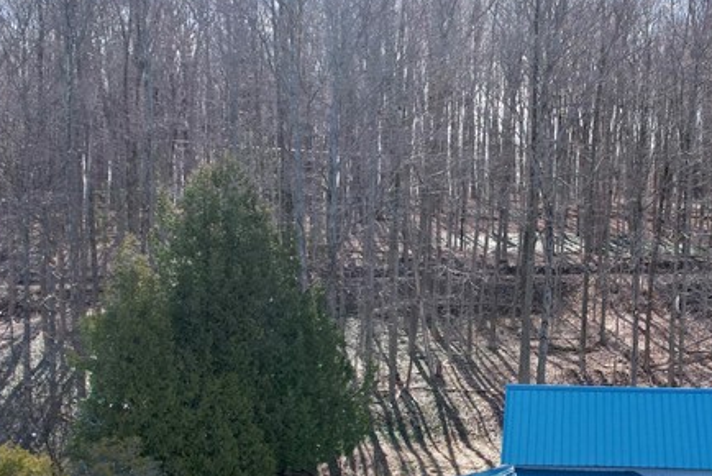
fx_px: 1088
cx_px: 525
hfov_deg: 35.5
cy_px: 414
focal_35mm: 55
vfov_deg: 24.1
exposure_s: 1/725
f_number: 2.8
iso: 200
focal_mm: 8.38
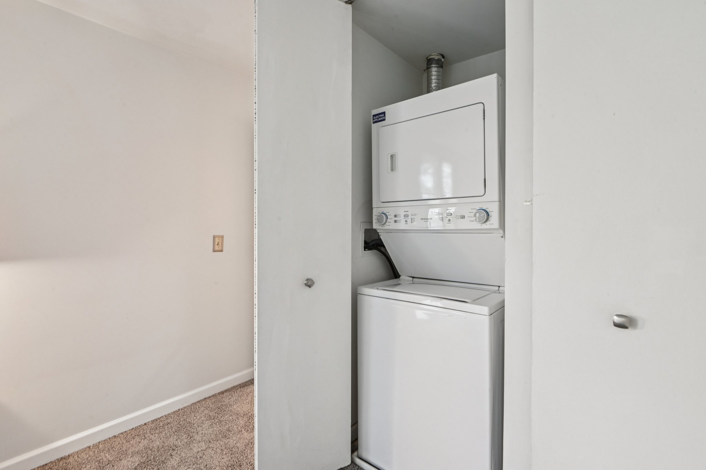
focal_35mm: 16
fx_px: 314
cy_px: 235
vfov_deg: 73.7
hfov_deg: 96.8
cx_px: 353
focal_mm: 16
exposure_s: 1/2.5
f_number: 13
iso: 400
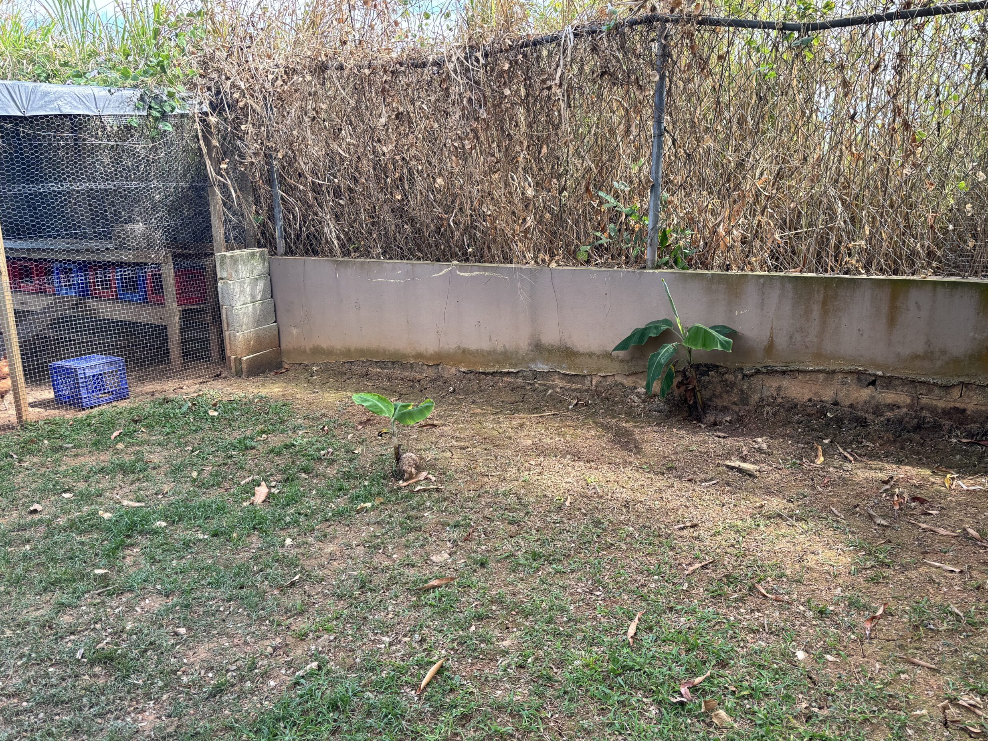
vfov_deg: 51.4
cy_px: 368
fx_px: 771
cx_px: 499
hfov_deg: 65.3
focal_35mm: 27
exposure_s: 1/185
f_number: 1.6
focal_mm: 5.96
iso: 50
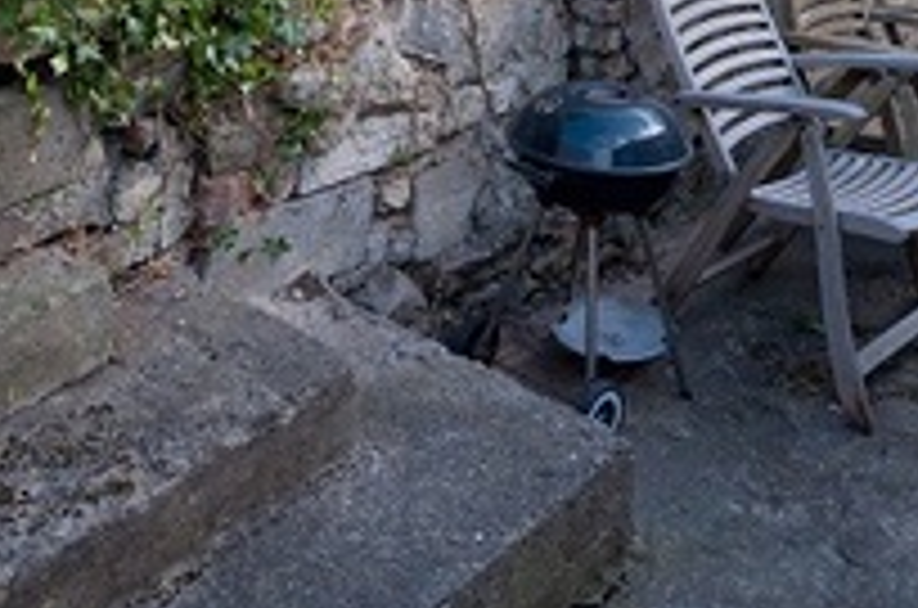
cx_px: 387
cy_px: -522
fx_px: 1399
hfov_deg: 36.2
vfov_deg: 18.5
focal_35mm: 55
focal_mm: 14
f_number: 8
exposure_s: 1/320
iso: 400
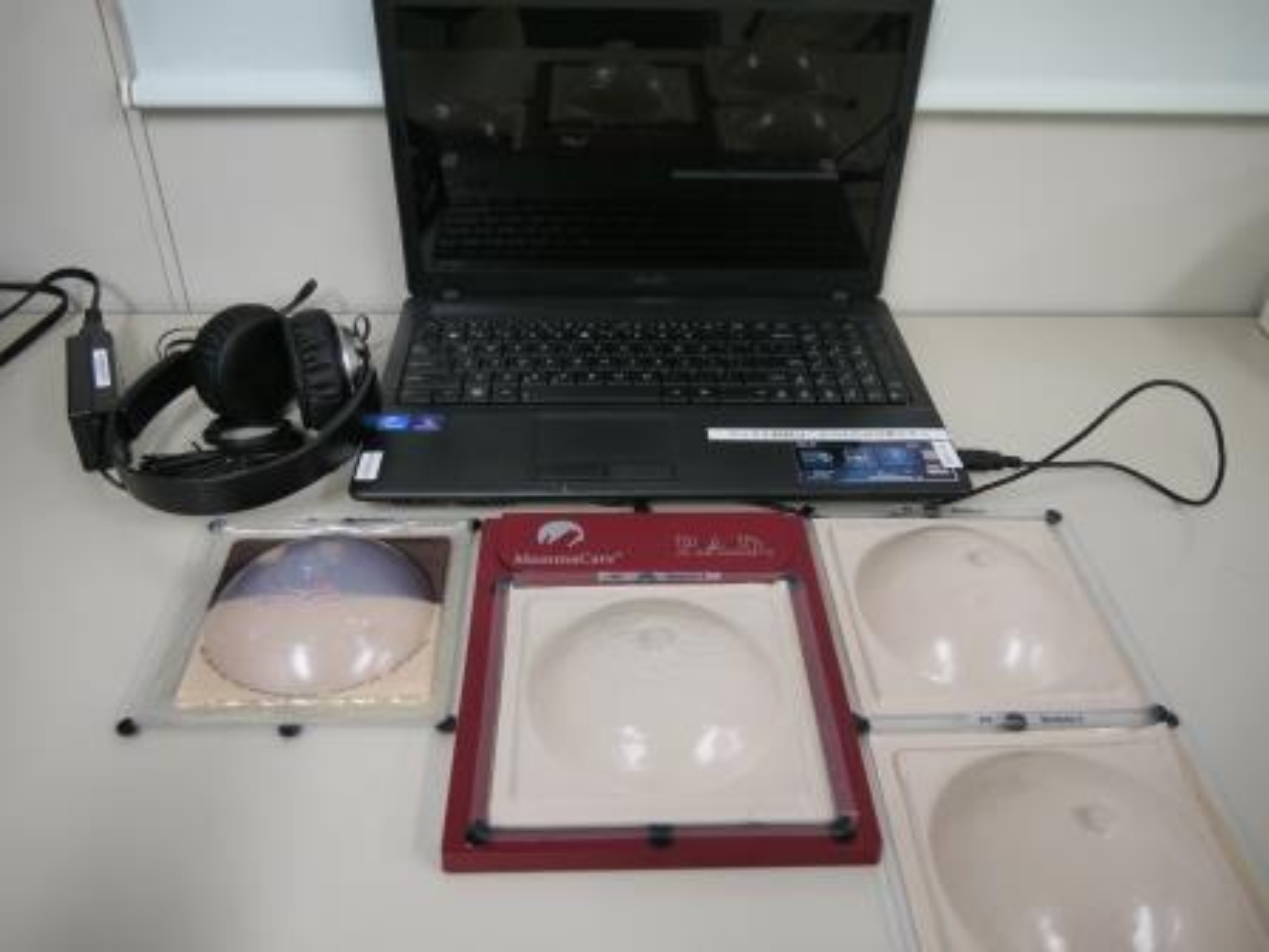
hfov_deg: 63.4
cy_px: 476
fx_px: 1026
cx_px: 634
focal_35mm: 28
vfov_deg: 49.7
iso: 320
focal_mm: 14
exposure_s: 1/60
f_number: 3.5
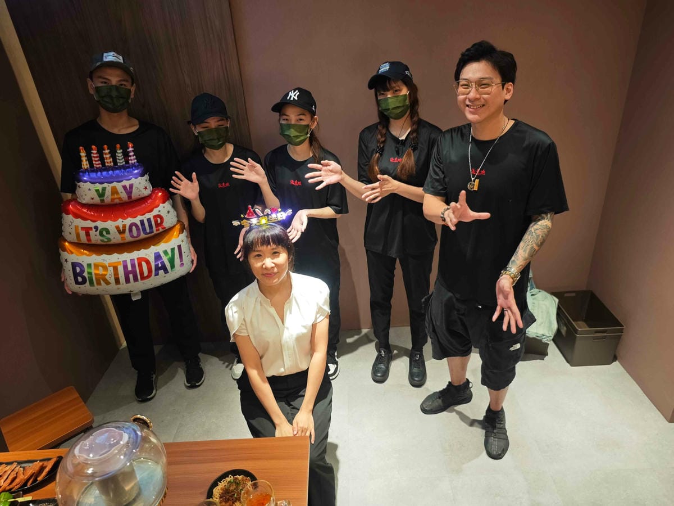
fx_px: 448
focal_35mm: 23
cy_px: 253
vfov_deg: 58.9
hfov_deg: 73.9
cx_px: 337
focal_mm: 8.72
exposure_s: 1/24
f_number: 1.63
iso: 250
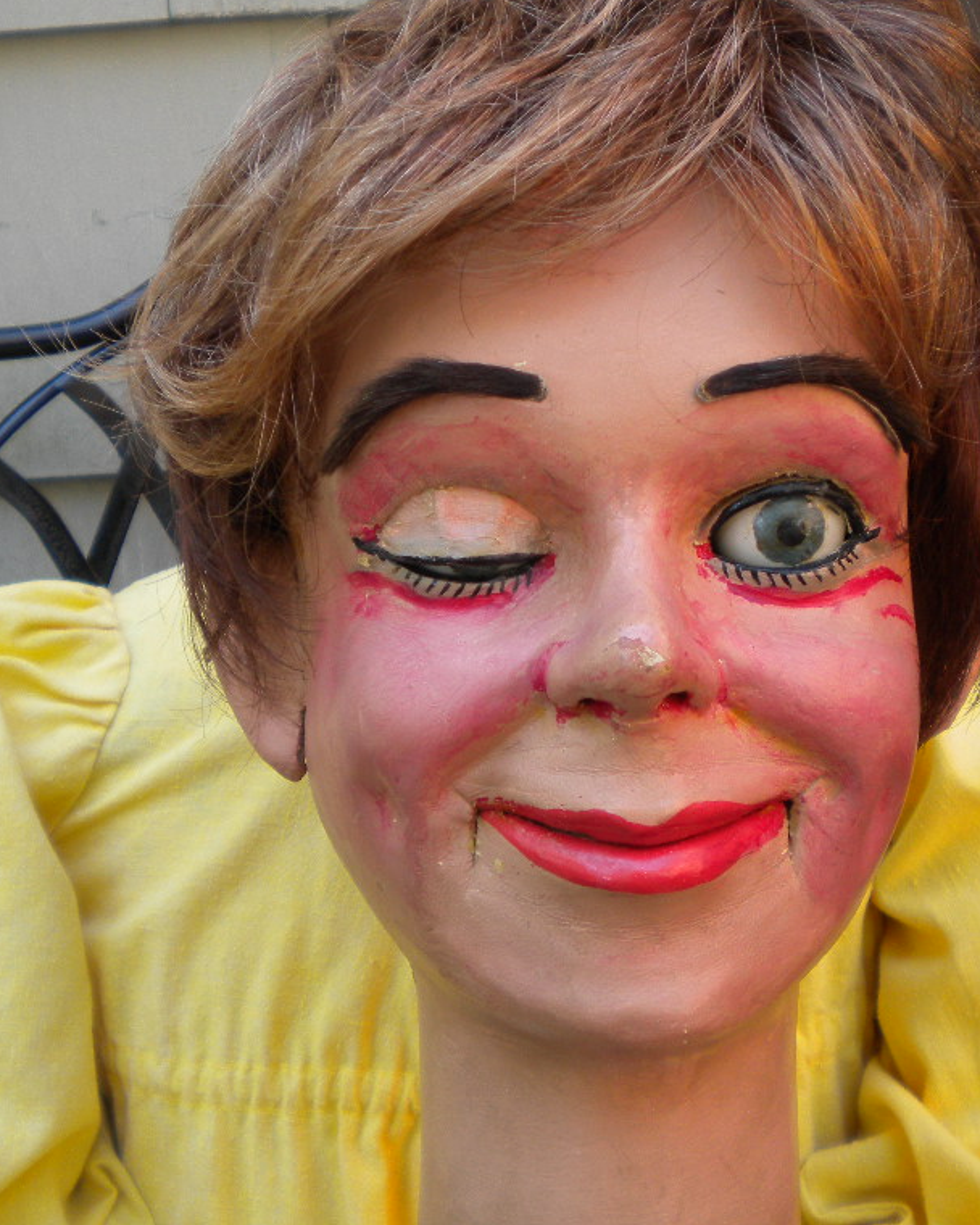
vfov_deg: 40.3
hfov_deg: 32.7
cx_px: 479
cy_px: 608
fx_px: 1668
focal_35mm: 46
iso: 100
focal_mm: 6.3
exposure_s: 1/60.1
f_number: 3.1
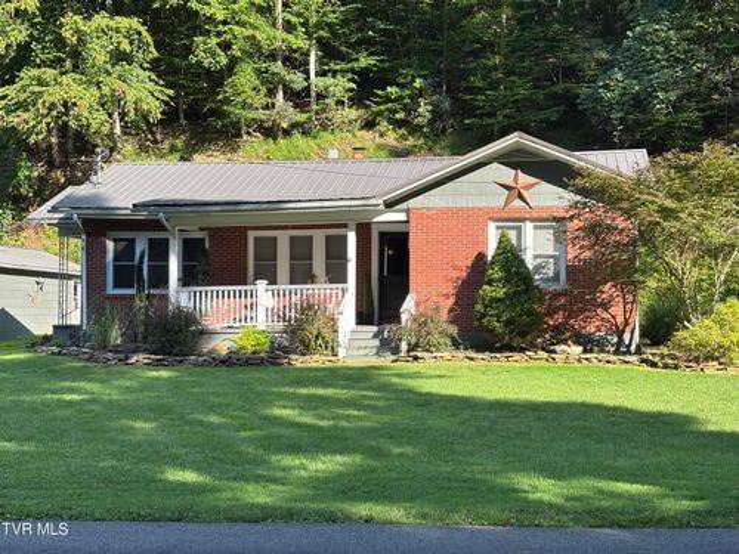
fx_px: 1110
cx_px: 370
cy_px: 277
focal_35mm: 52
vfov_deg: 28.0
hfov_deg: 36.8
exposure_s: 1/666
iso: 32
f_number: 1.6
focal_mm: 5.96
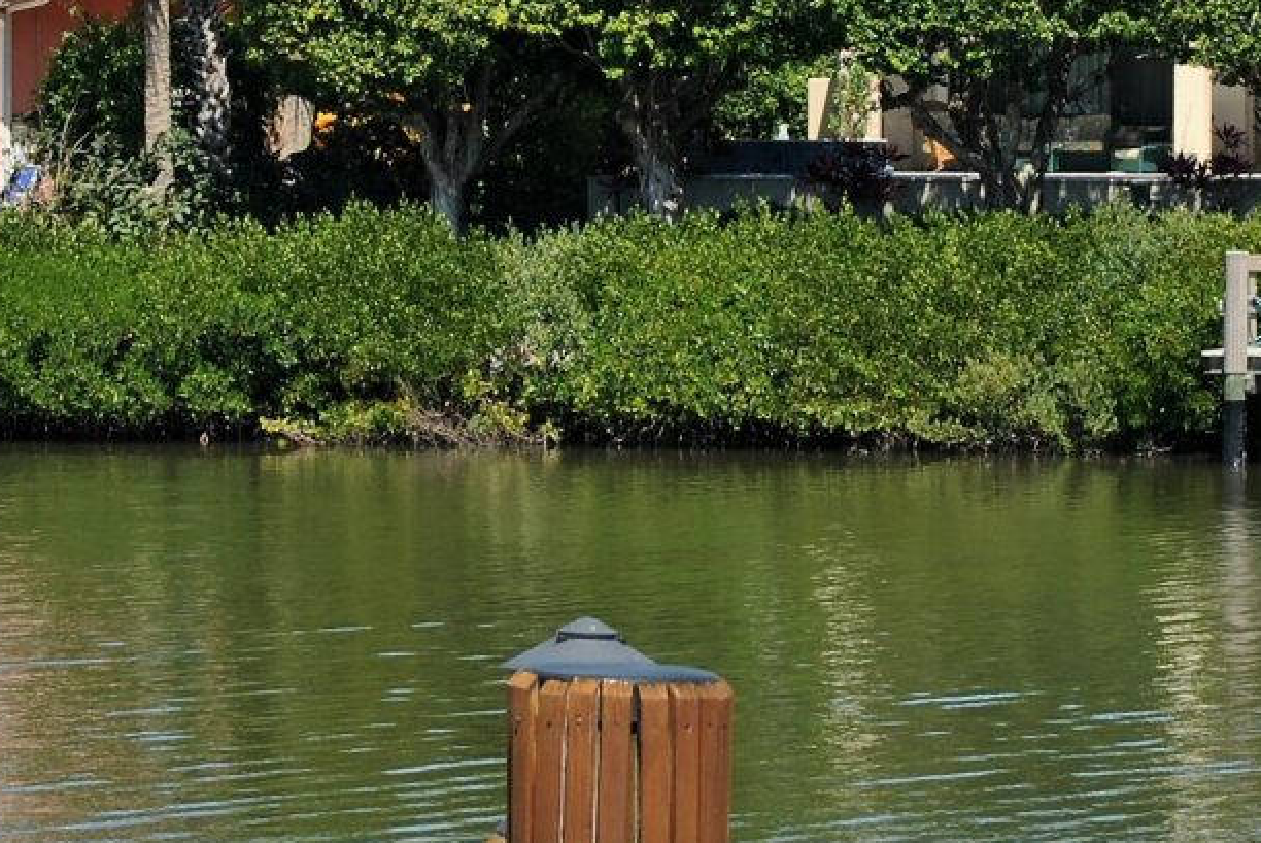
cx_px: 760
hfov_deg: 9.3
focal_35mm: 221
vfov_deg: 6.2
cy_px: -255
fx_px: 7746
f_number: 9
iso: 100
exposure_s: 1/200
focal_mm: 44
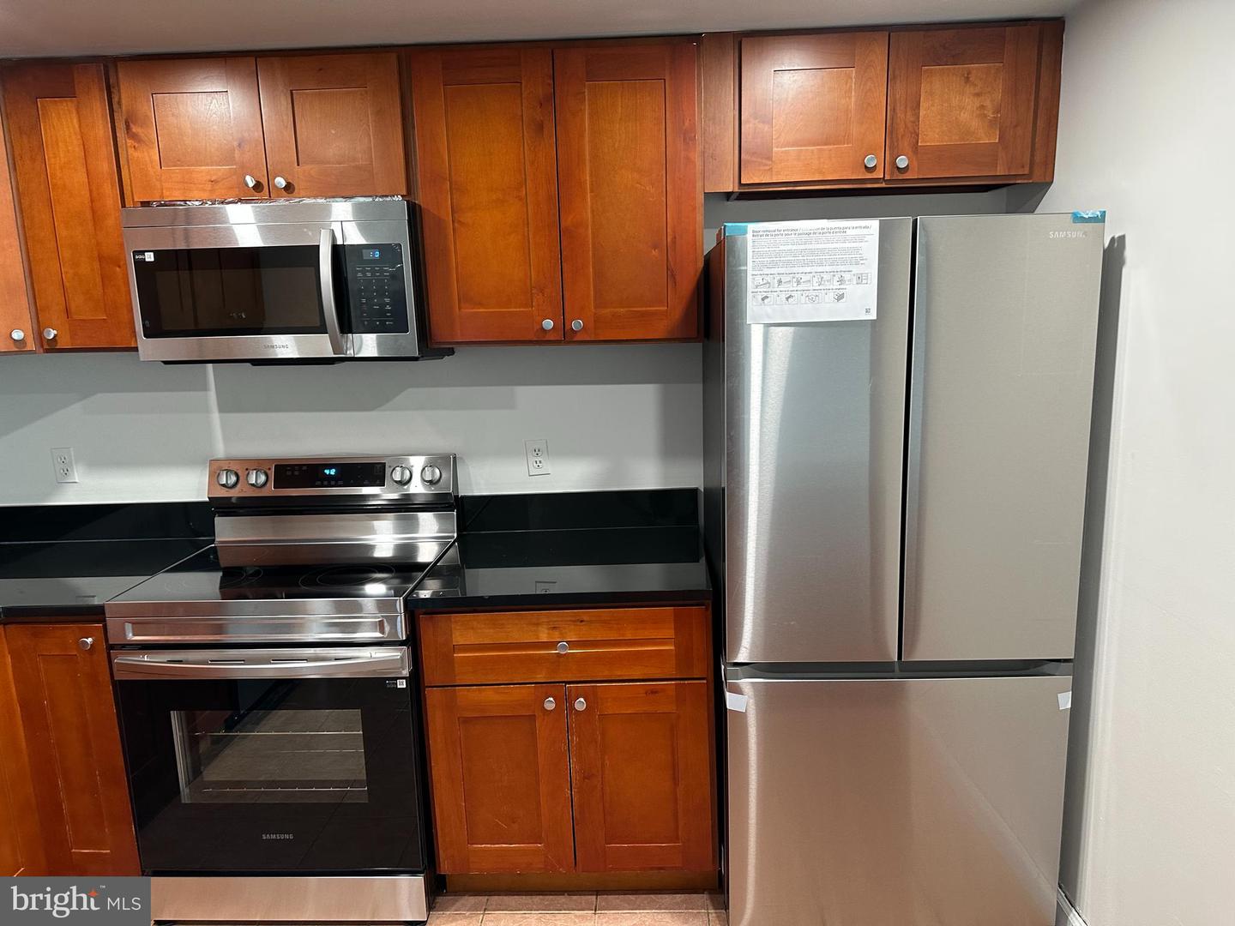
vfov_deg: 56.8
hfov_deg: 71.6
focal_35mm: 24
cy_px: 463
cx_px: 618
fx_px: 856
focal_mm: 6.86
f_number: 1.78
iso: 200
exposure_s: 1/60
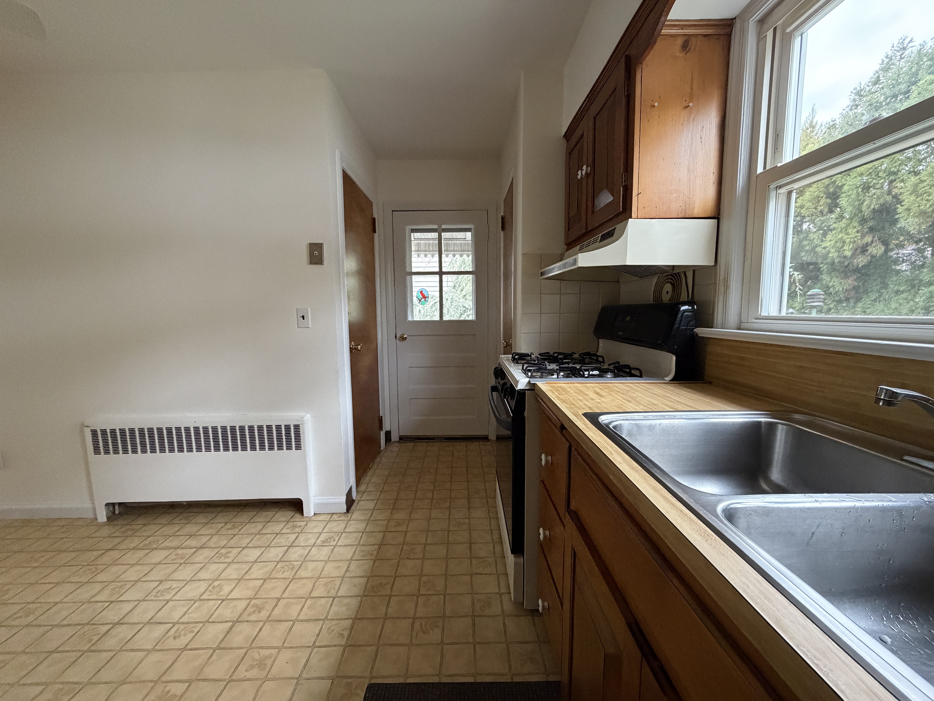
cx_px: 467
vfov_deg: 85.7
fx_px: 378
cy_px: 350
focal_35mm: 14
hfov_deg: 102.1
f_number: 2.2
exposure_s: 1/60
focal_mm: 2.22
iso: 500
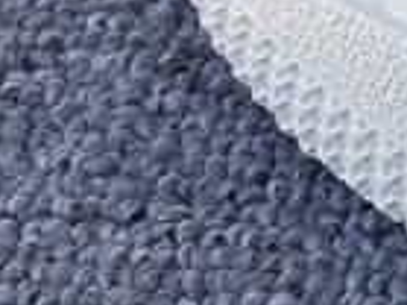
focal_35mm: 201
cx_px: 1054
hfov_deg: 8.7
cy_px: -265
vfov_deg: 7.2
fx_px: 2361
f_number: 2.4
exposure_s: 1/291
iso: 25
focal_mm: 3.3
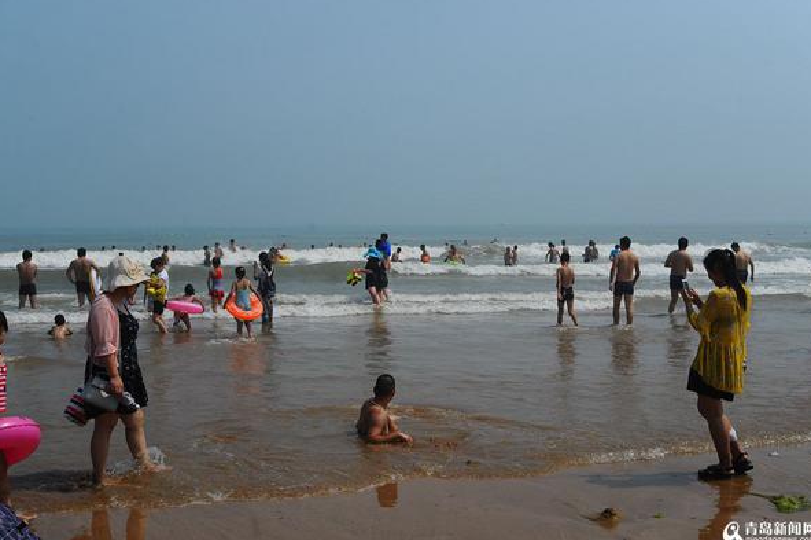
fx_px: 1170
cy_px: 284
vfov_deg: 25.9
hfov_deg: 38.2
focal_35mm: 52
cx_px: 413
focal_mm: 48
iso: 200
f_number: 5
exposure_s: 1/2000
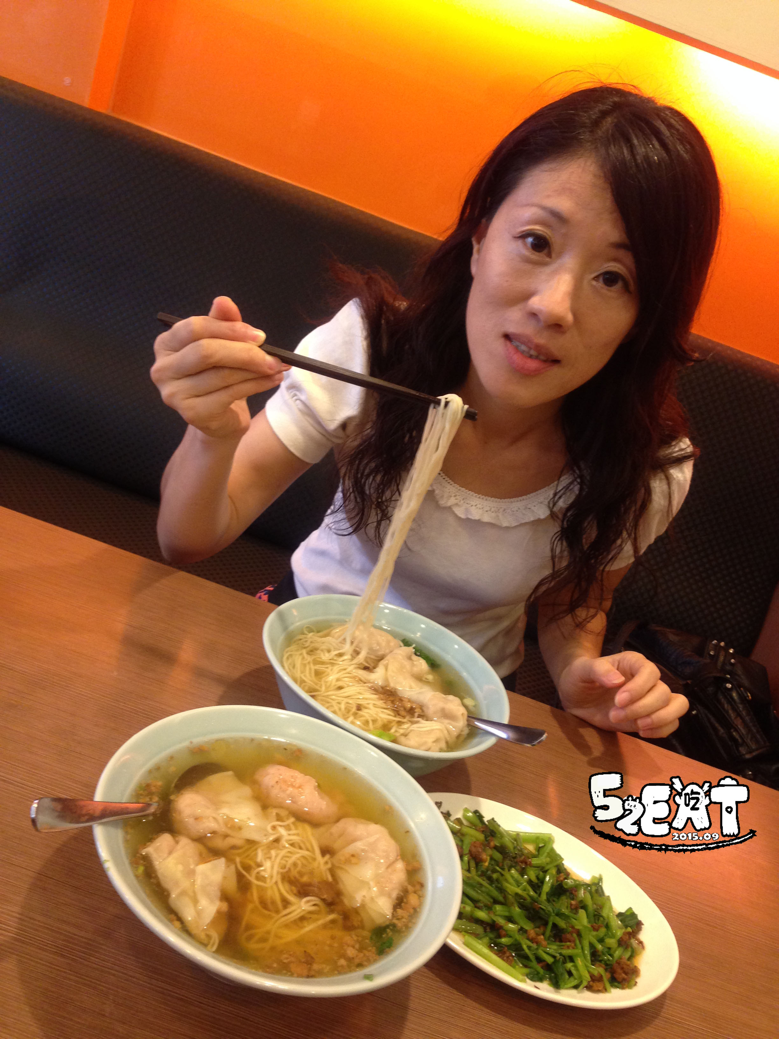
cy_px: 520
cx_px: 390
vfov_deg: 55.4
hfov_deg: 42.9
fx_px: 990
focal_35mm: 33
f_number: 2.4
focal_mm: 4.12
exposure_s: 1/20
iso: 160
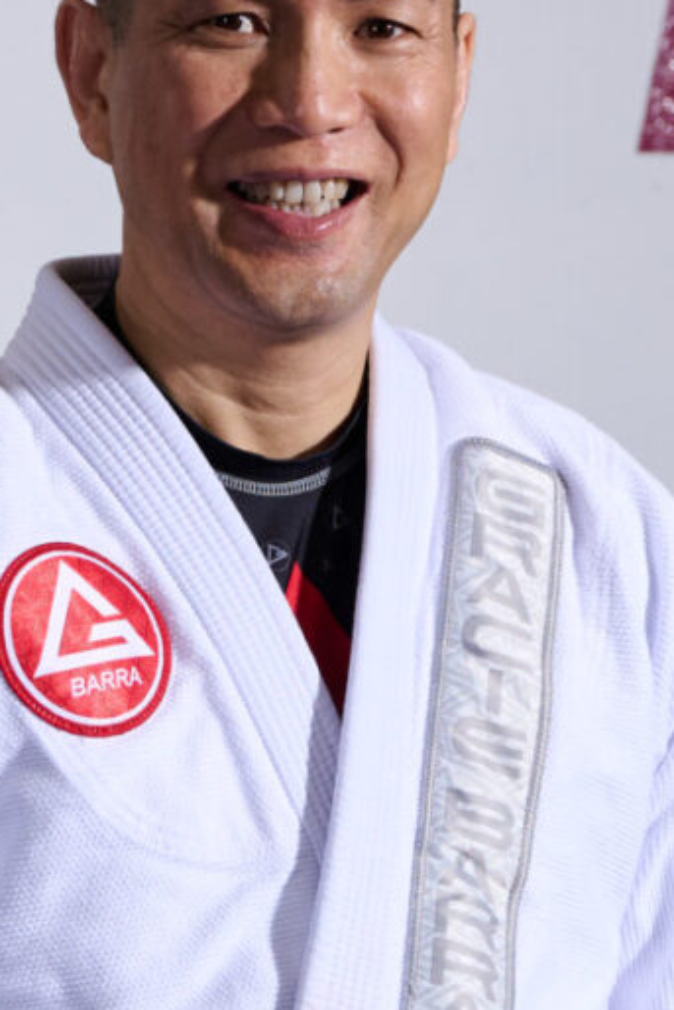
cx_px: 201
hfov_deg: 5.0
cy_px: 1582
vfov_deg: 7.4
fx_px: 7689
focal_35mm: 274
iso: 200
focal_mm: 55
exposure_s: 1/160
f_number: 5
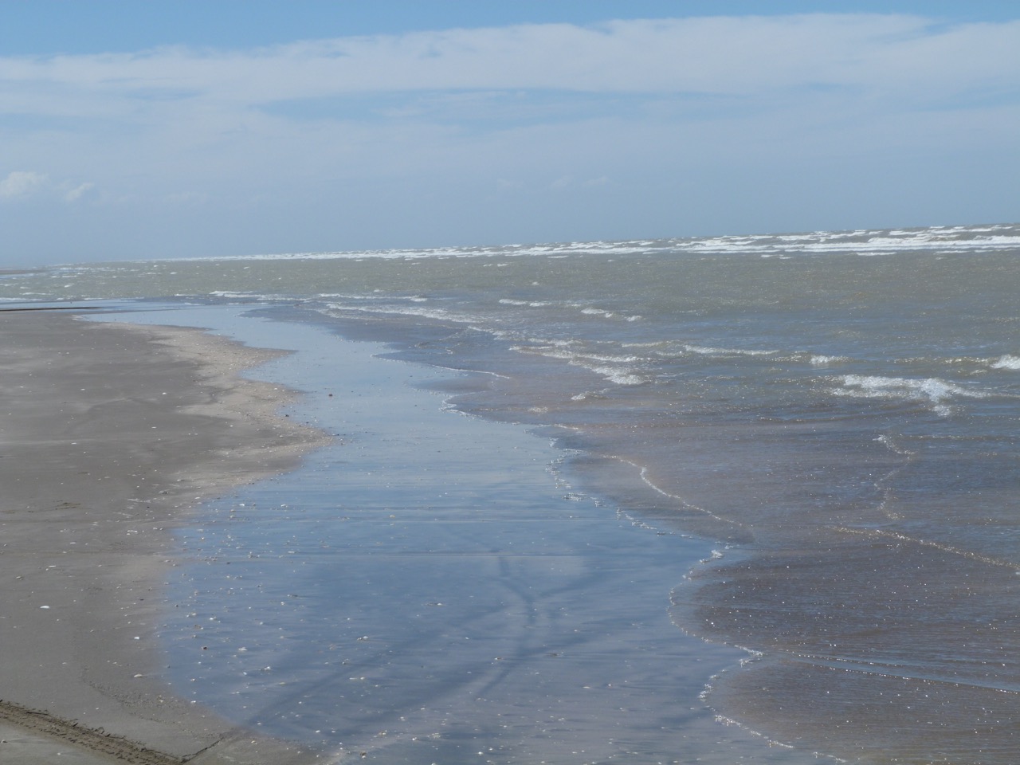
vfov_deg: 20.2
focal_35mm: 73
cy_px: 382
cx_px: 510
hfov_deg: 26.7
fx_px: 2151
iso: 80
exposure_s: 1/500
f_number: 6.3
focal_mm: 13.2
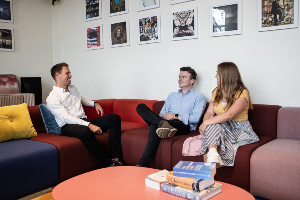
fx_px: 292
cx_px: 150
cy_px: 100
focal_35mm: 35
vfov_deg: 37.9
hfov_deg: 54.4
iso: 400
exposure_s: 1/280
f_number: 2
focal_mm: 23
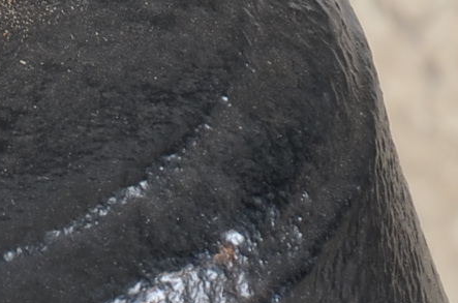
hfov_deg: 2.4
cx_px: -262
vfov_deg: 1.6
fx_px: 11127
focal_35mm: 877
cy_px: -124
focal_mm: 105
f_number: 9
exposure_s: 1/200
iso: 125
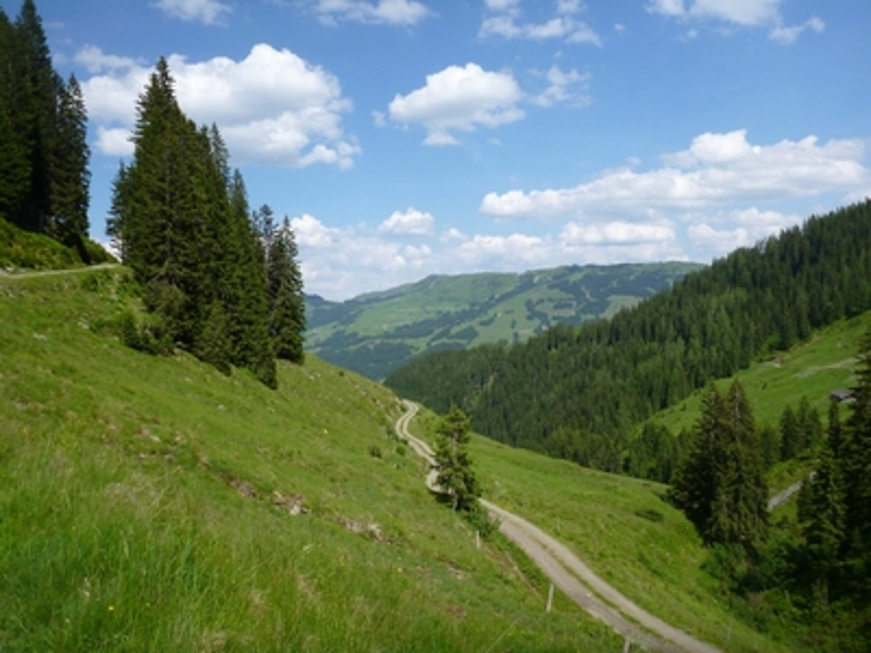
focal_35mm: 28
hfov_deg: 63.4
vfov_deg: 49.7
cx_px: 436
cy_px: 326
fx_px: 705
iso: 100
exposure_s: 1/1000
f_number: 3.3
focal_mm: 4.9
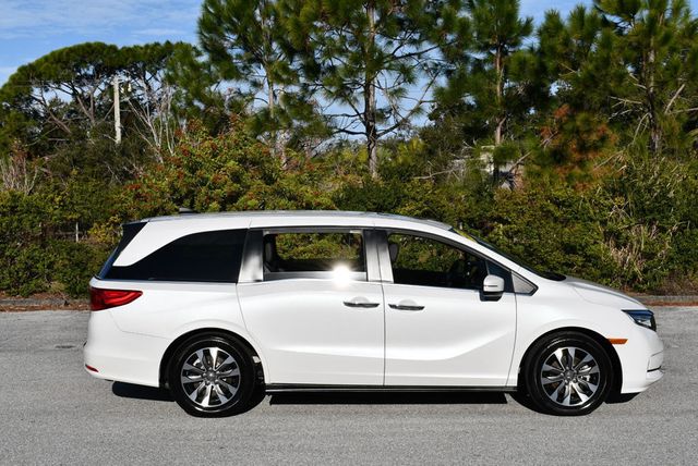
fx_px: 1087
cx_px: 349
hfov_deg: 35.6
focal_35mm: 56
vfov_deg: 24.2
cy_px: 233
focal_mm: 28
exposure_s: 1/400
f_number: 10
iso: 100
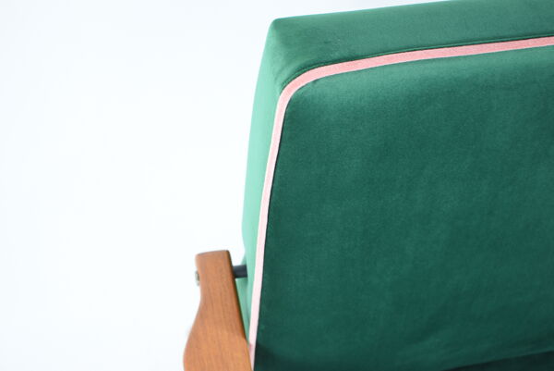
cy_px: 186
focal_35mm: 48
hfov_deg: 41.1
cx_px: 277
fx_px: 739
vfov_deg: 28.1
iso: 100
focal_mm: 32
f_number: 4.5
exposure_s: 1/5
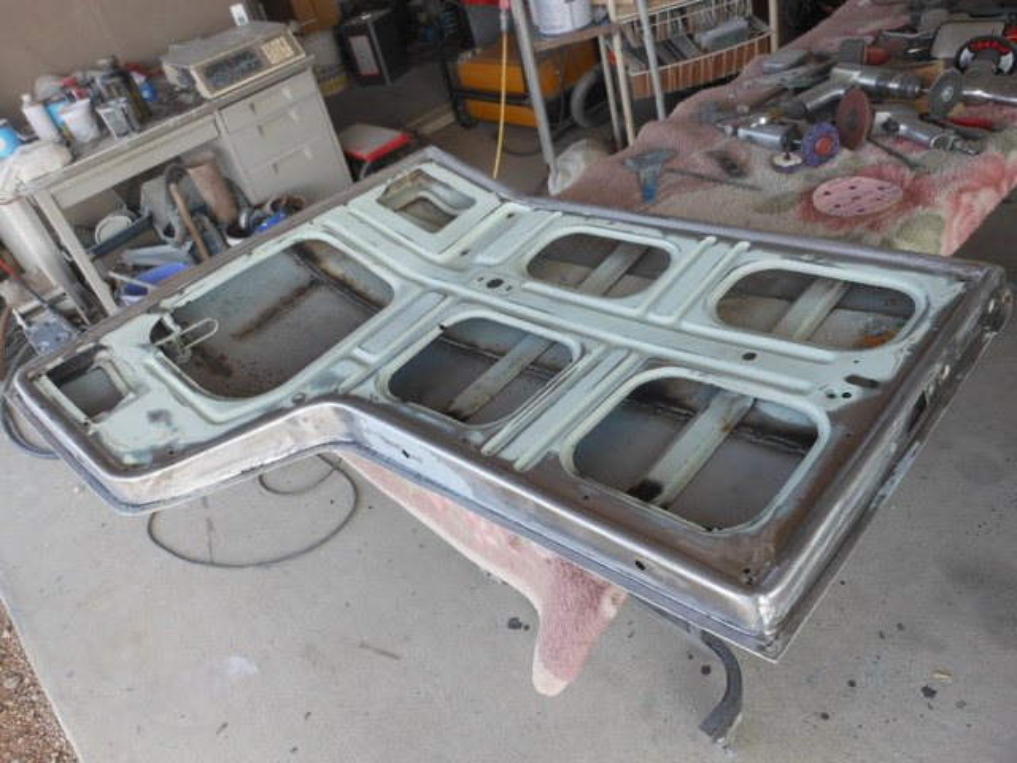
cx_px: 508
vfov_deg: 49.7
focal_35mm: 28
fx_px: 823
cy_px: 382
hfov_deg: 63.4
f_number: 3.7
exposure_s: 1/80
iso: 80
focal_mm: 5
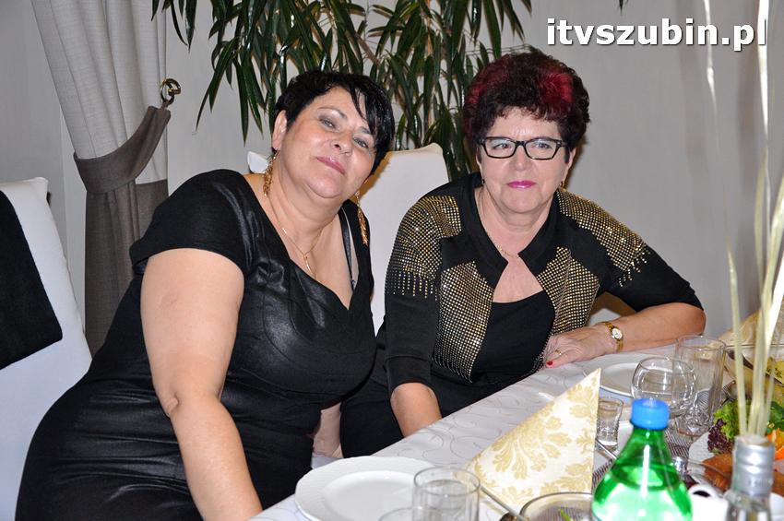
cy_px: 260
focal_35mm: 51
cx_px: 392
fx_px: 1110
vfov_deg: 26.4
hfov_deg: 38.9
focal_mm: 34
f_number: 5
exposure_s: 1/60
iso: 2000
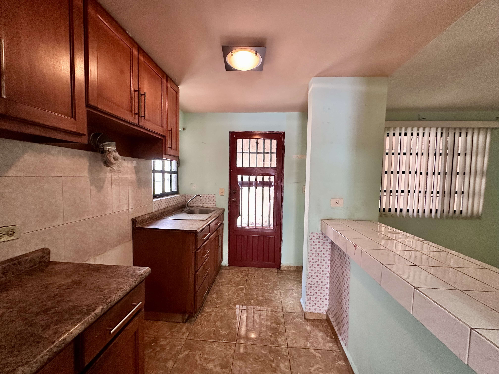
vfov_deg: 85.7
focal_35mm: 14
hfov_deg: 102.1
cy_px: 187
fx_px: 202
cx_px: 250
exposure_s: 1/60
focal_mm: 2.22
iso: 640
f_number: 2.2
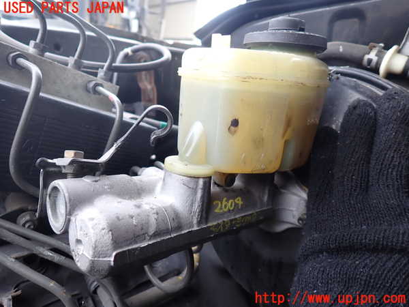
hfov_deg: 69.4
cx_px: 204
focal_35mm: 25
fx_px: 295
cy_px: 154
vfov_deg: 54.9
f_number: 2
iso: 100
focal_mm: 4.5
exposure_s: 1/80
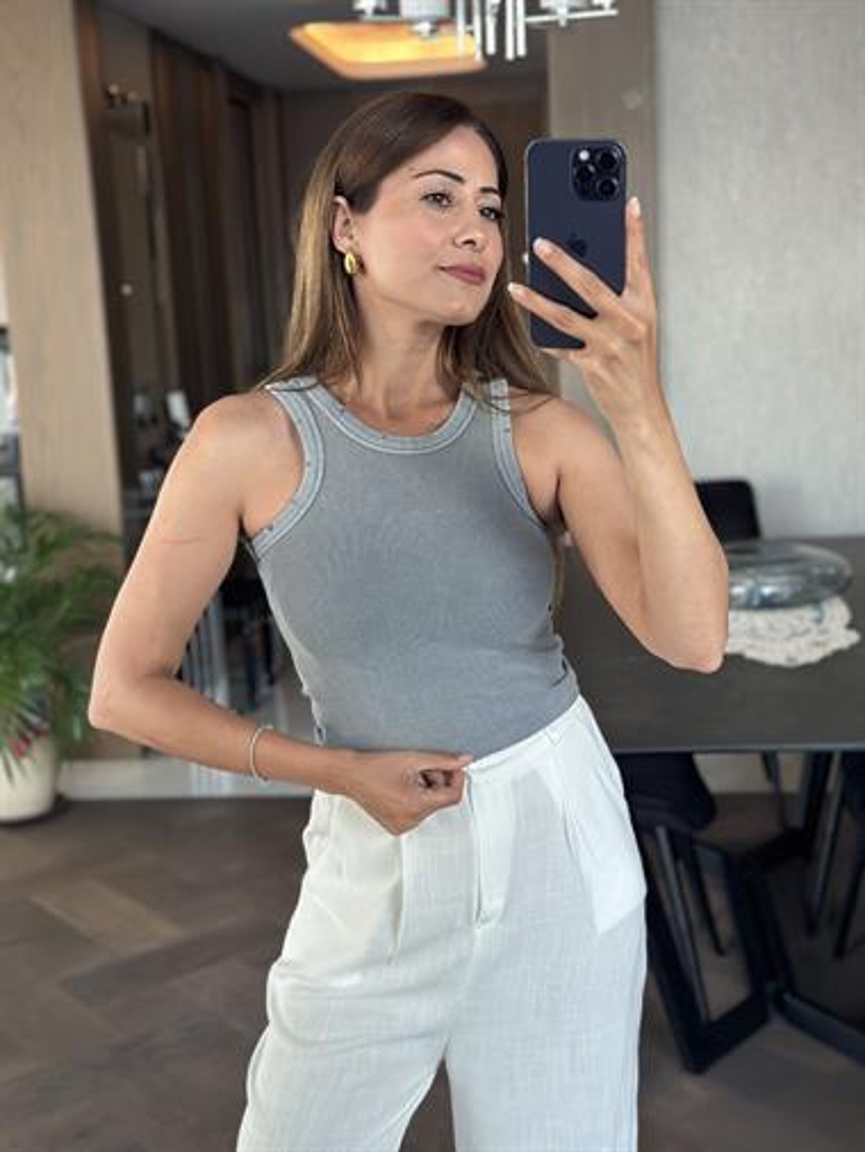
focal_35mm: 48
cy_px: 576
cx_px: 432
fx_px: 1598
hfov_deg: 30.3
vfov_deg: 39.6
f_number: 1.78
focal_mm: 6.86
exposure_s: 1/60
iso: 320
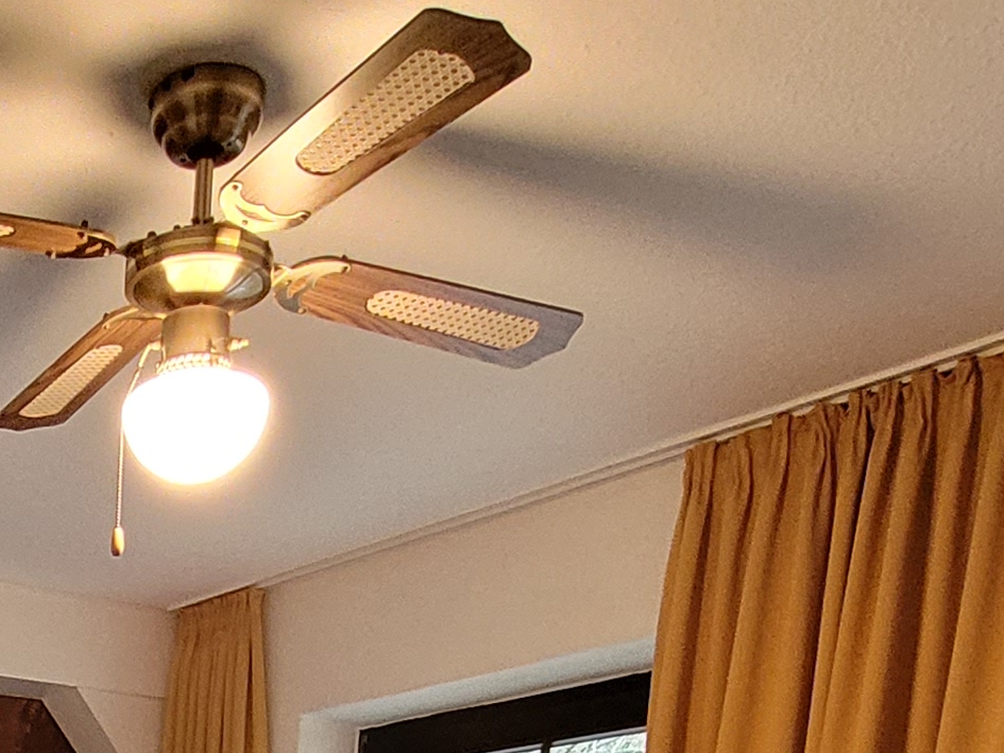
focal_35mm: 55
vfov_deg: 19.4
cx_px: -120
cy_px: 1379
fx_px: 1595
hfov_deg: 30.9
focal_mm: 1.74
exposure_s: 1/33
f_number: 2.2
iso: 400
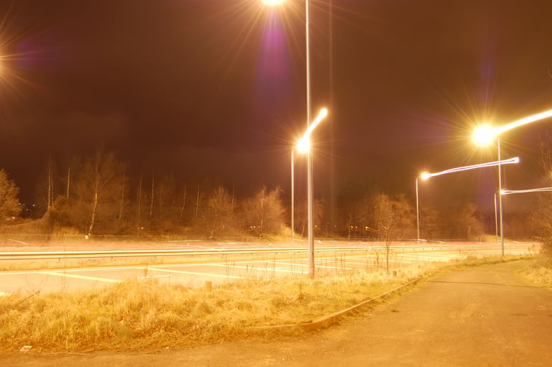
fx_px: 552
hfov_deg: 53.1
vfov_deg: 36.7
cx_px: 264
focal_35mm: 36
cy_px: 214
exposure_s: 10
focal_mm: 18
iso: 200
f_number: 4
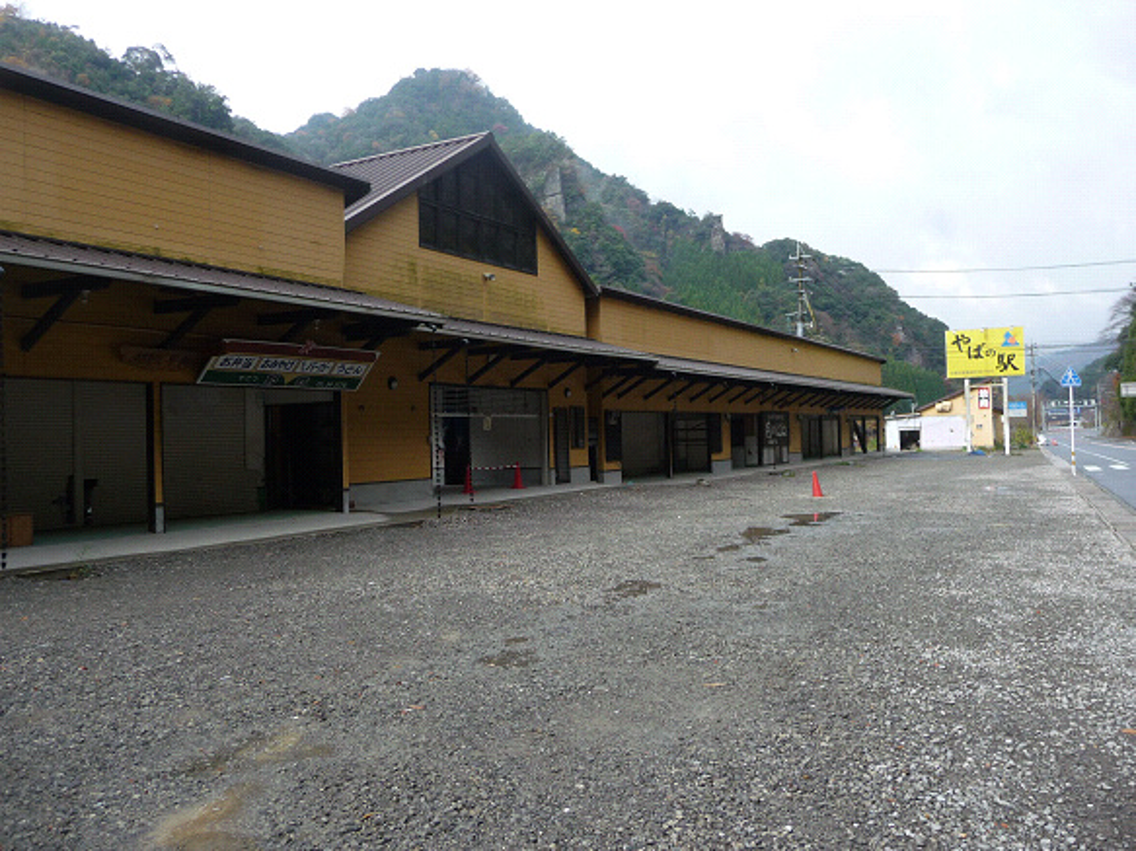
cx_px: 568
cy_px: 426
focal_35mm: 30
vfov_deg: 46.8
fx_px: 984
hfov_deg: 60.0
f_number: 3.4
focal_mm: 5
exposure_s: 1/250
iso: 100
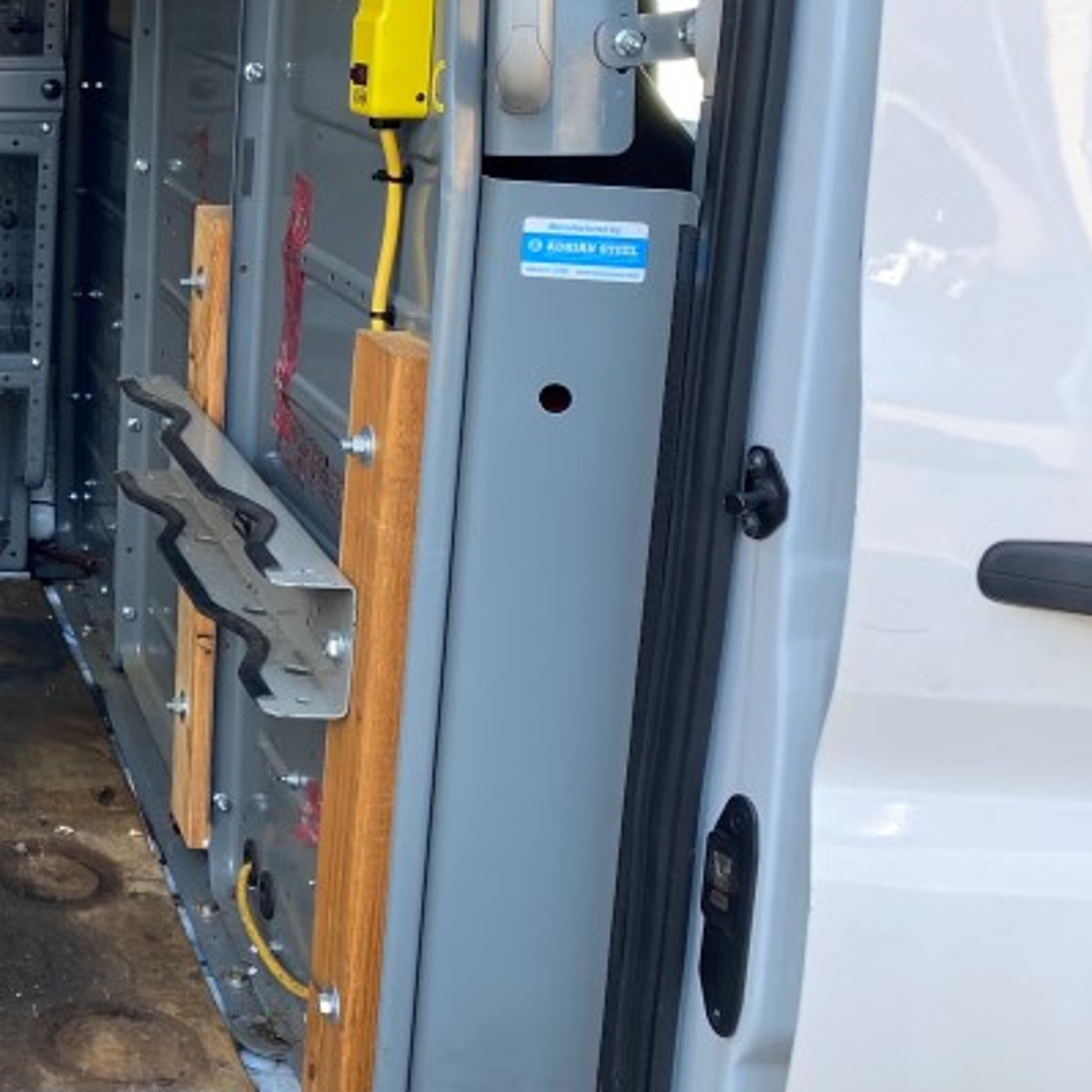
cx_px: -307
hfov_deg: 25.3
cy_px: 279
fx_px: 2106
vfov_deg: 28.7
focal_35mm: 59
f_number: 1.8
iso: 50
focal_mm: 4.25
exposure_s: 1/122
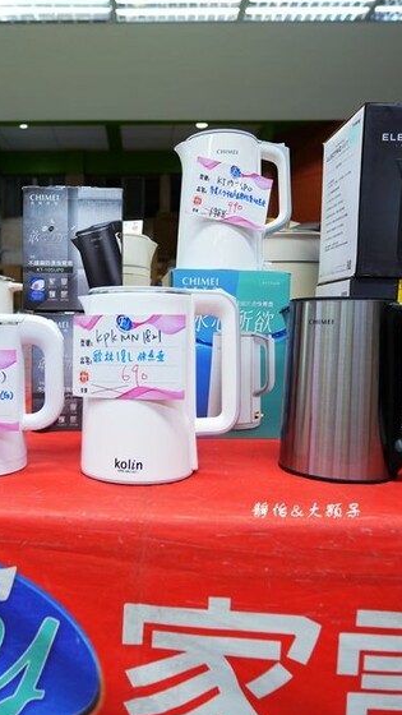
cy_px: 358
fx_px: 512
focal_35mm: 27
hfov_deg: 42.2
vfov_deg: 69.9
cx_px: 129
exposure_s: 1/30
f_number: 2.8
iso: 160
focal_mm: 17
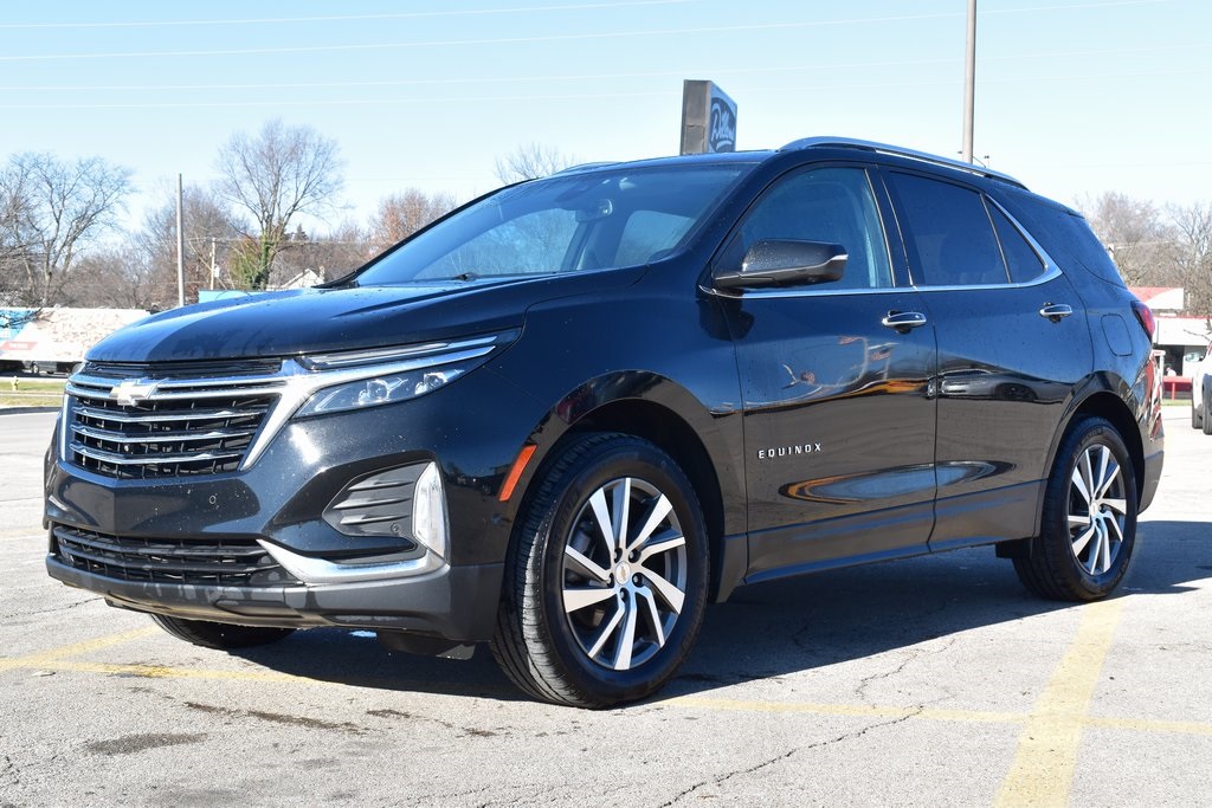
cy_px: 404
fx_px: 1717
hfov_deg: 38.9
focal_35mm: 51
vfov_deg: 26.5
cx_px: 606
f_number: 10
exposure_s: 1/200
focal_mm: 34
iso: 400
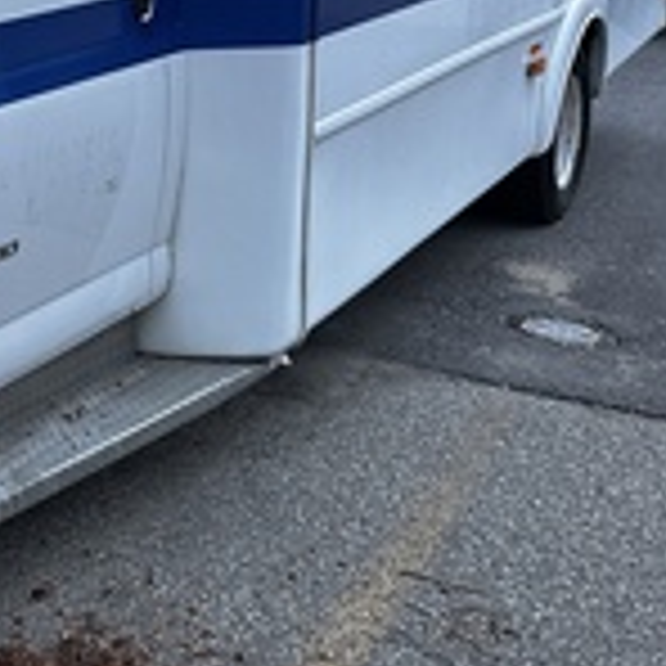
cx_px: -270
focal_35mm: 60
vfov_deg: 27.7
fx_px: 1306
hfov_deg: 23.9
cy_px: 79
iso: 250
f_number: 1.78
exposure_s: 1/113
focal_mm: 6.86
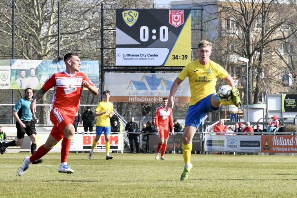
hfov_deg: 12.5
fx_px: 1361
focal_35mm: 165
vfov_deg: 8.3
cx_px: 148
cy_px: 99
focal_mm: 165
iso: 8000
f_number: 20
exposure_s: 1/1600
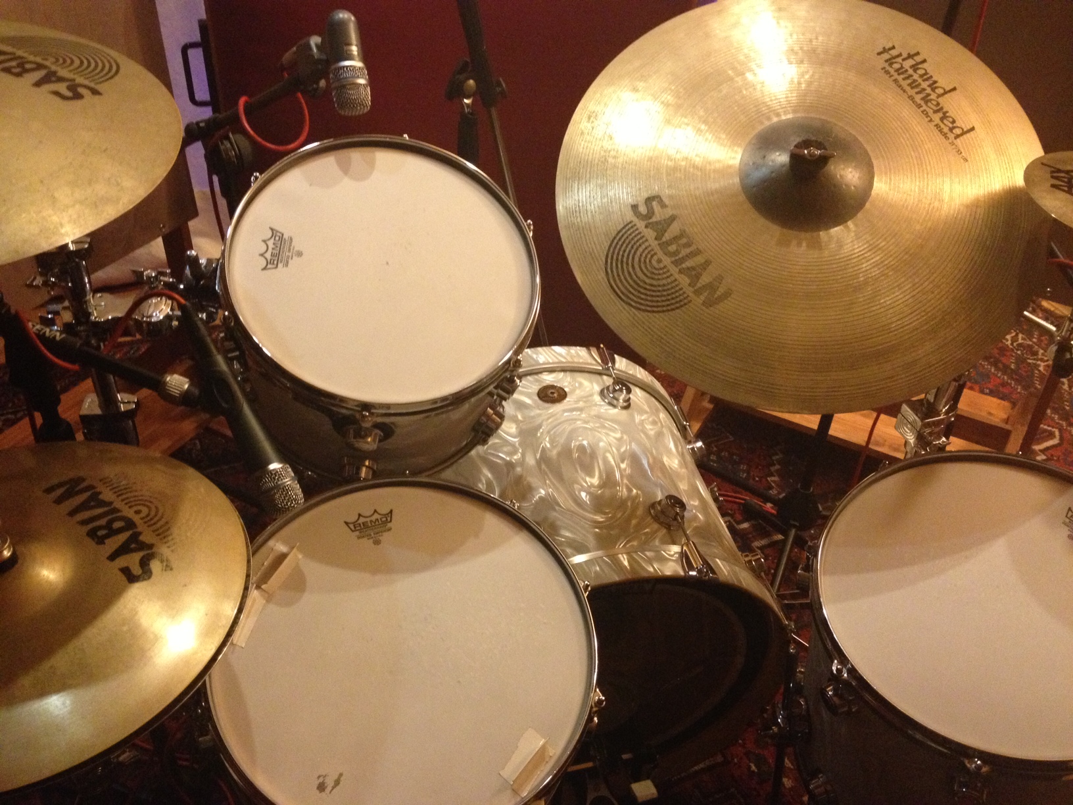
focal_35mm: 35
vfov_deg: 40.7
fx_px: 1085
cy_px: 402
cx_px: 536
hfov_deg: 52.6
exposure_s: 1/15
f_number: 2.4
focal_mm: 4.28
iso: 400
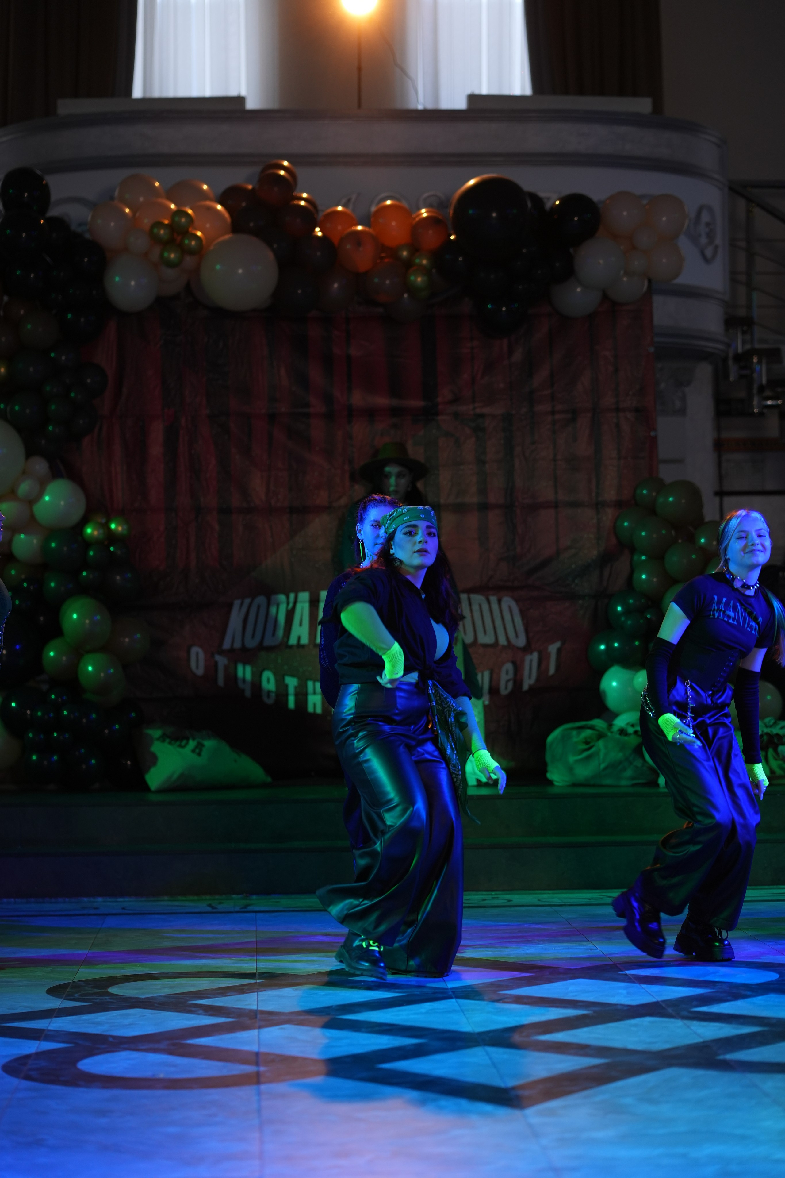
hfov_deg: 16.1
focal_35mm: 85
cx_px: 392
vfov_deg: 23.9
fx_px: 2780
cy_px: 589
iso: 800
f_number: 2.2
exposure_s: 1/400
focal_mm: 85
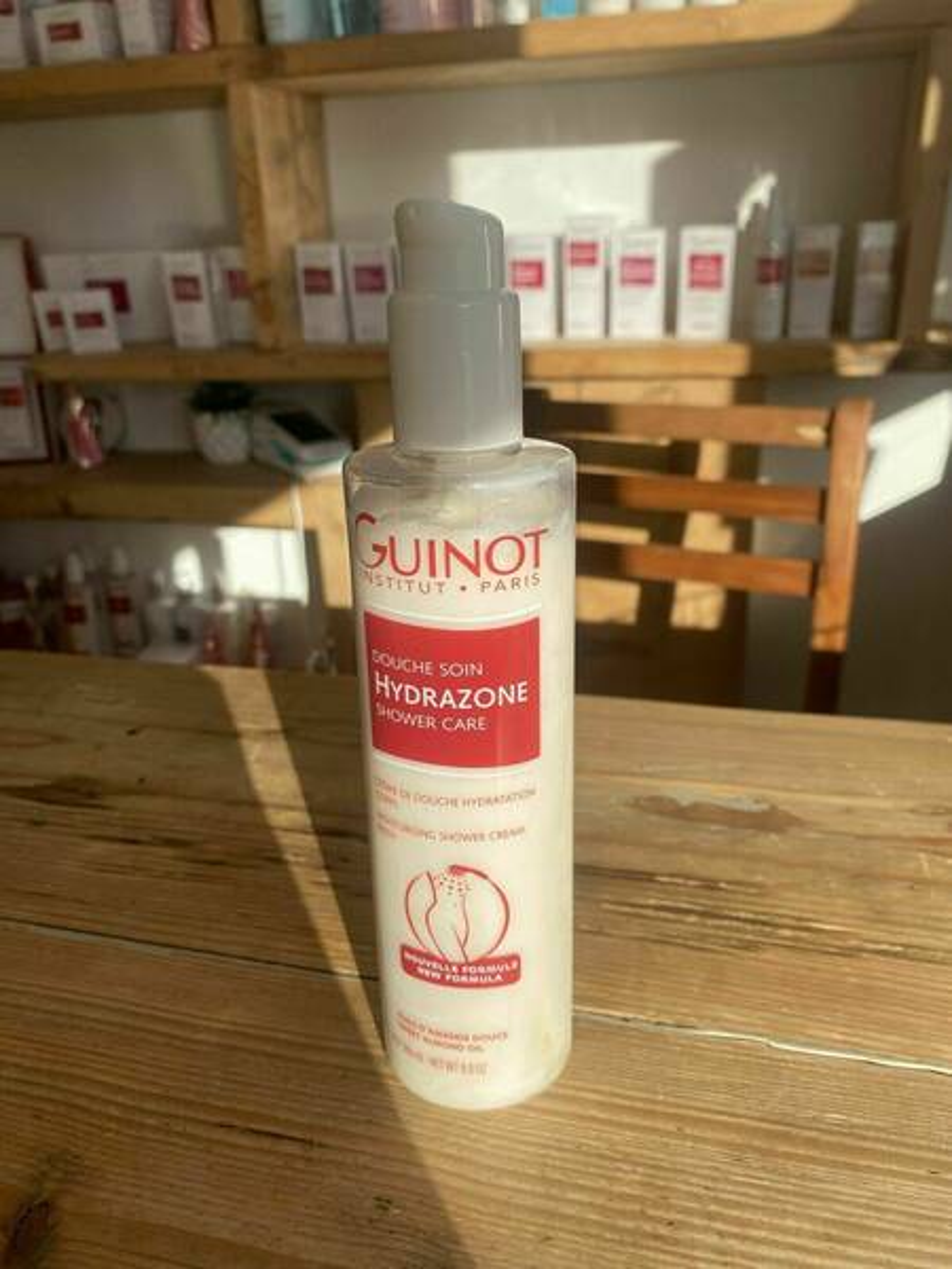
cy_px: 634
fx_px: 953
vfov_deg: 67.3
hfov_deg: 53.1
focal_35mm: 26
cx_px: 476
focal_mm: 4.25
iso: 32
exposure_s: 1/2890
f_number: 1.8
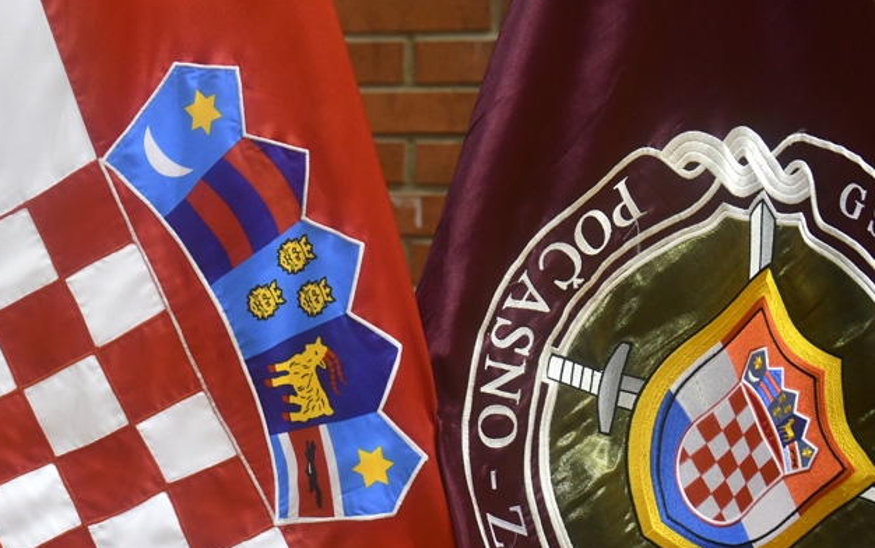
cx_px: 171
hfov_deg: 24.8
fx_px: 1956
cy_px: 331
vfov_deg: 15.9
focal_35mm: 82
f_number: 3.2
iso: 1600
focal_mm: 42
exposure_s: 1/160
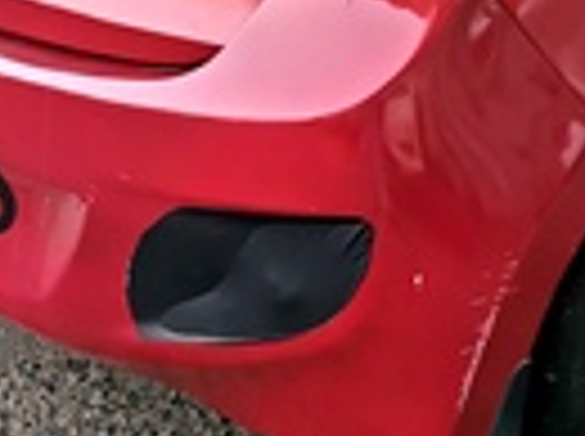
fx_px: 1603
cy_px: -137
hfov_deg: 20.1
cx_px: 569
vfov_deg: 14.8
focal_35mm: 95
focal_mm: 5.56
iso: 100
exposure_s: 1/100
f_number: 1.6
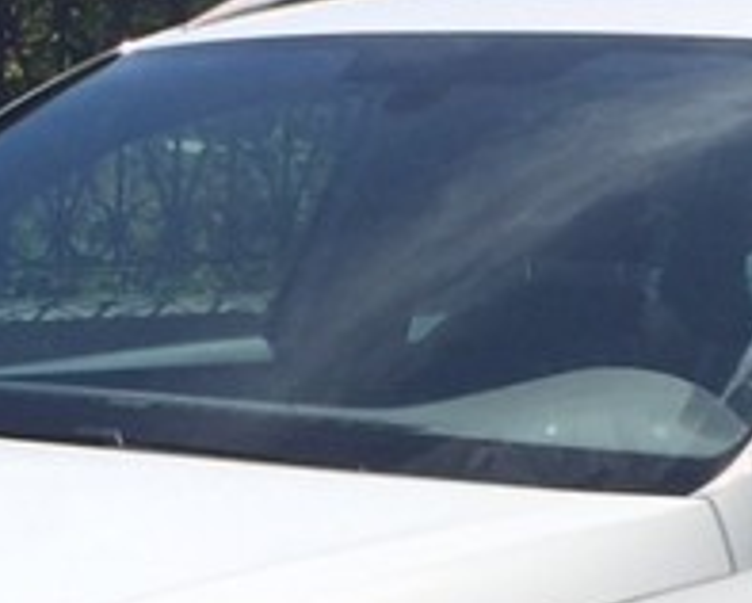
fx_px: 3832
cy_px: 782
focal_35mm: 172
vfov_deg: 8.9
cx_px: 237
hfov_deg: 11.2
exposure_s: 1/3049
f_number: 2.2
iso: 32
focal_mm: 4.15
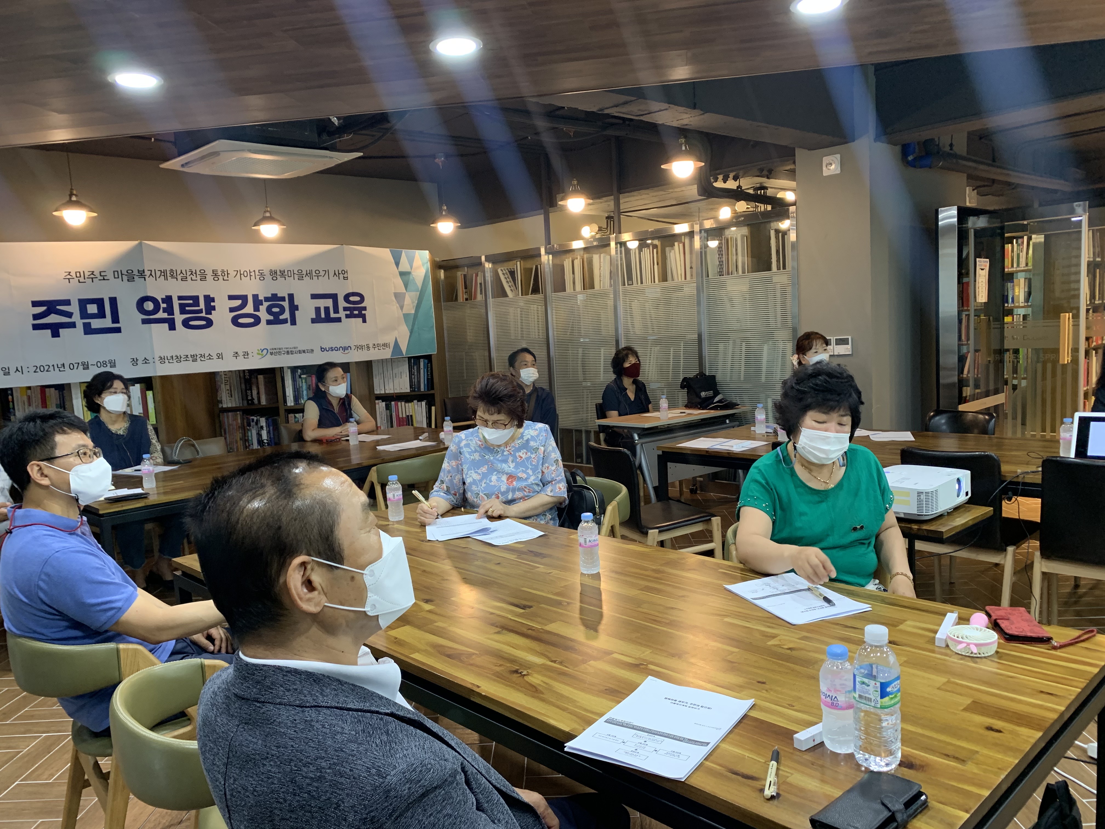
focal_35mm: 26
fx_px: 830
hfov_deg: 67.3
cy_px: 414
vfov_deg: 53.1
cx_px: 552
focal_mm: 4.25
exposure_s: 1/60
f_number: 1.8
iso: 160
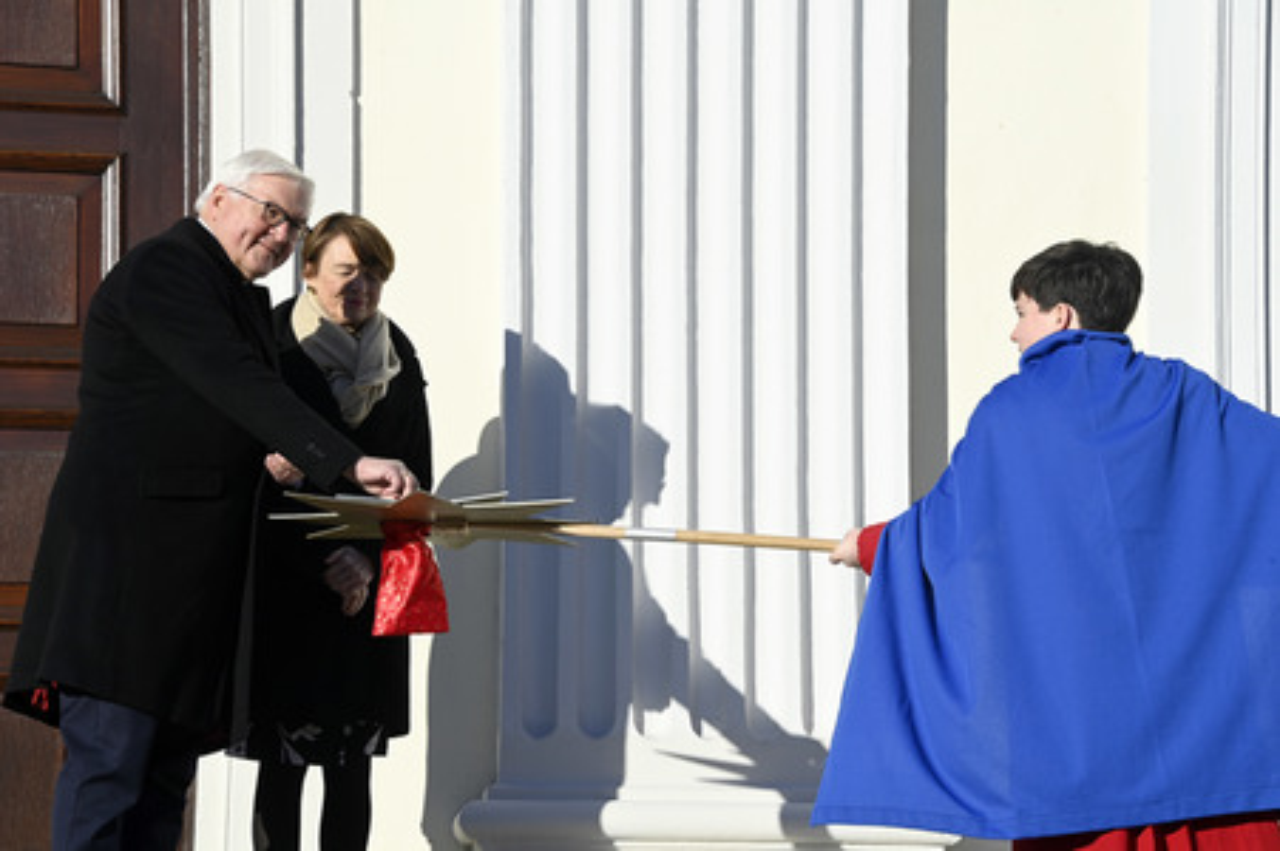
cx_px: 640
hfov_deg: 16.8
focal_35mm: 122
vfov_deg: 11.2
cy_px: 426
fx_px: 4334
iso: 250
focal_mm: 122
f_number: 11
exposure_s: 1/320
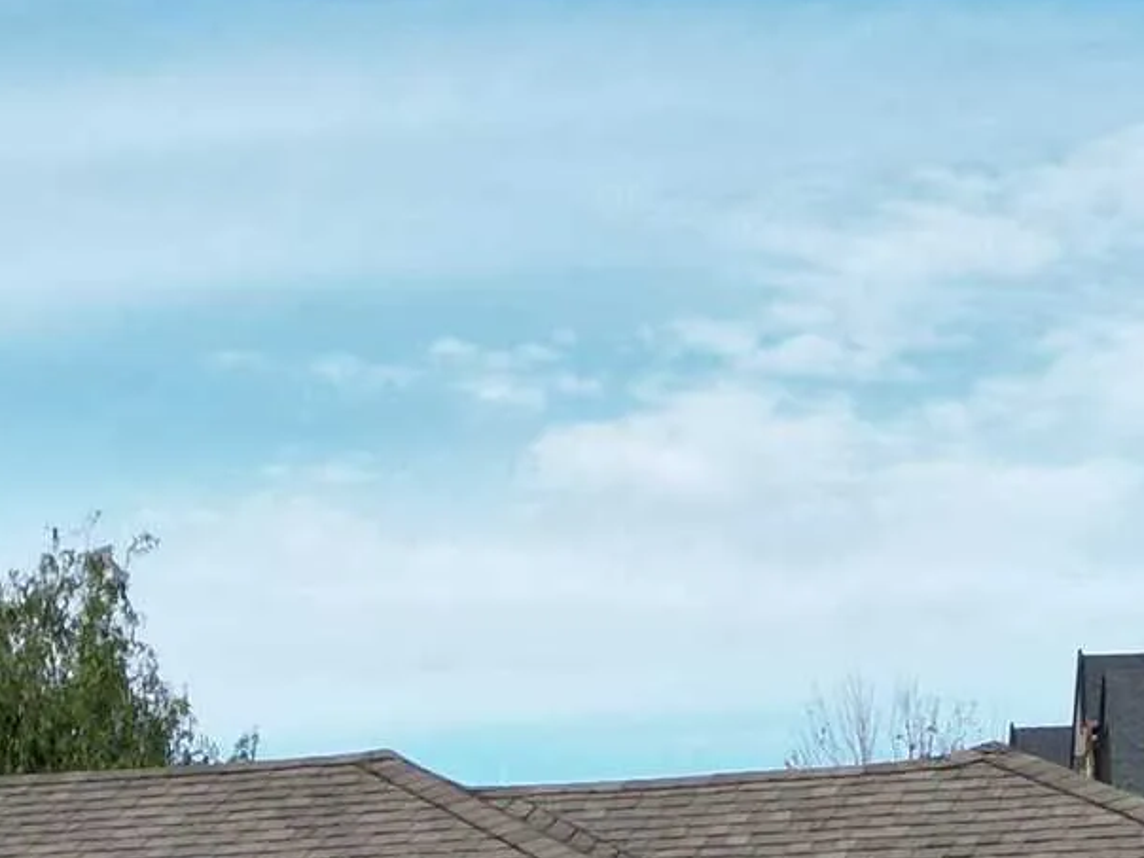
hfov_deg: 16.0
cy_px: 1932
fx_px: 4032
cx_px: 163
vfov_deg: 10.7
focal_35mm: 122
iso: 140
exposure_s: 1/2500
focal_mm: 6.72
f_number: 1.7
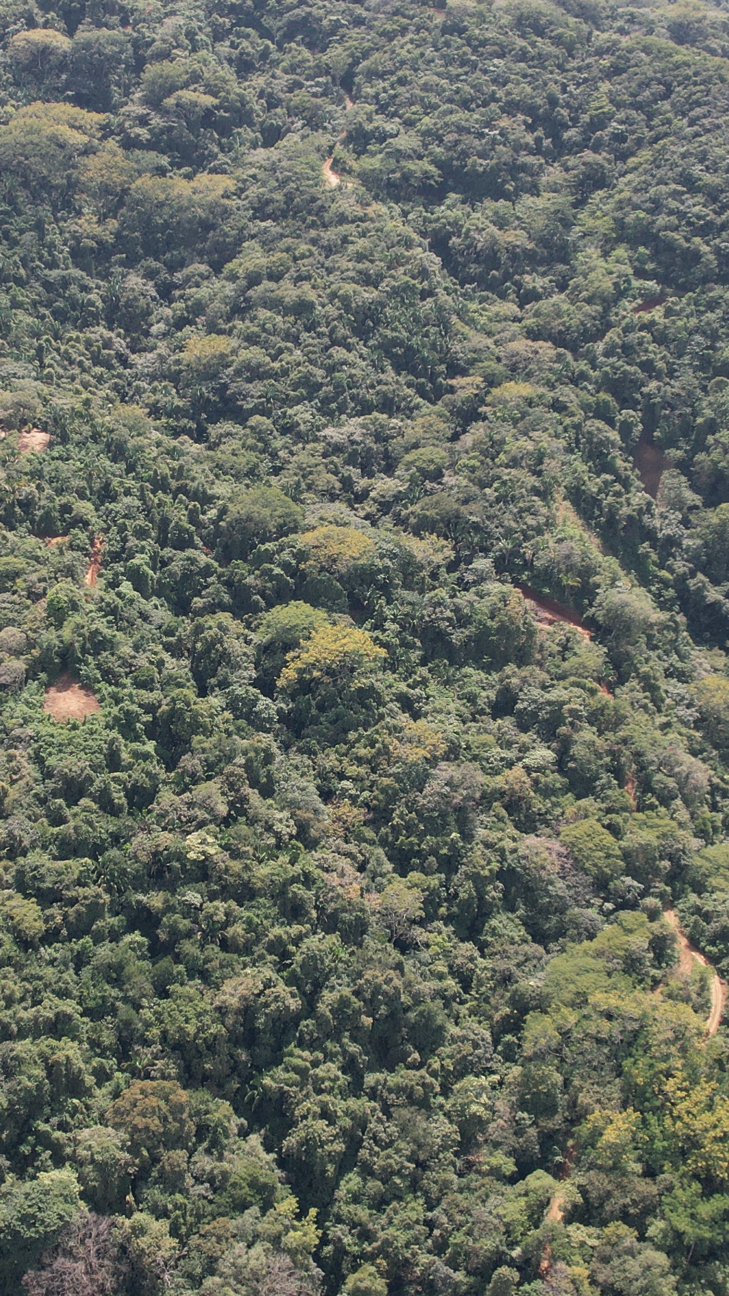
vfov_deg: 39.2
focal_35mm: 53
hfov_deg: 22.6
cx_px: 282
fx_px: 1822
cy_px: 626
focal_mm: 8.38
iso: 200
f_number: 2.8
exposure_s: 1/320
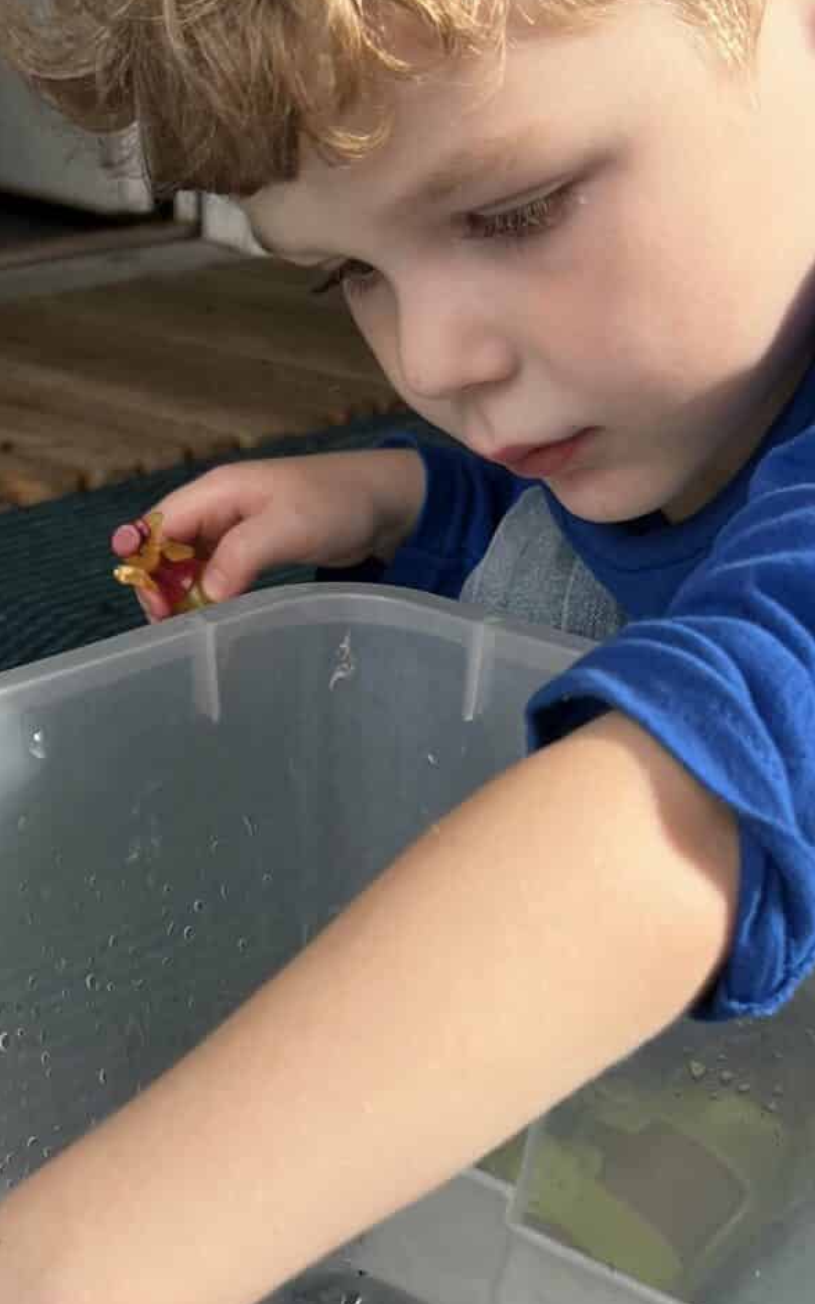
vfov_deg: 33.0
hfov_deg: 21.6
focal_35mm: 60
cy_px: 1046
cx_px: 306
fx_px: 2133
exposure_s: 1/458
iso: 50
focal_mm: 5.7
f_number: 1.5
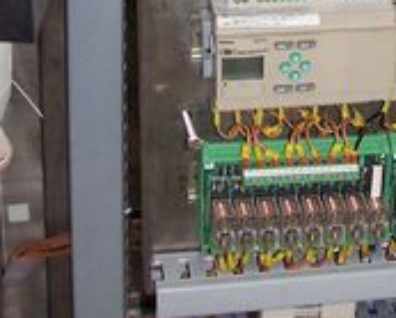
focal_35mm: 107
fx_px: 1256
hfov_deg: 17.7
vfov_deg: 14.1
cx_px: 328
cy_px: -43
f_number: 3.2
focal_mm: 6.3
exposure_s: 1/60
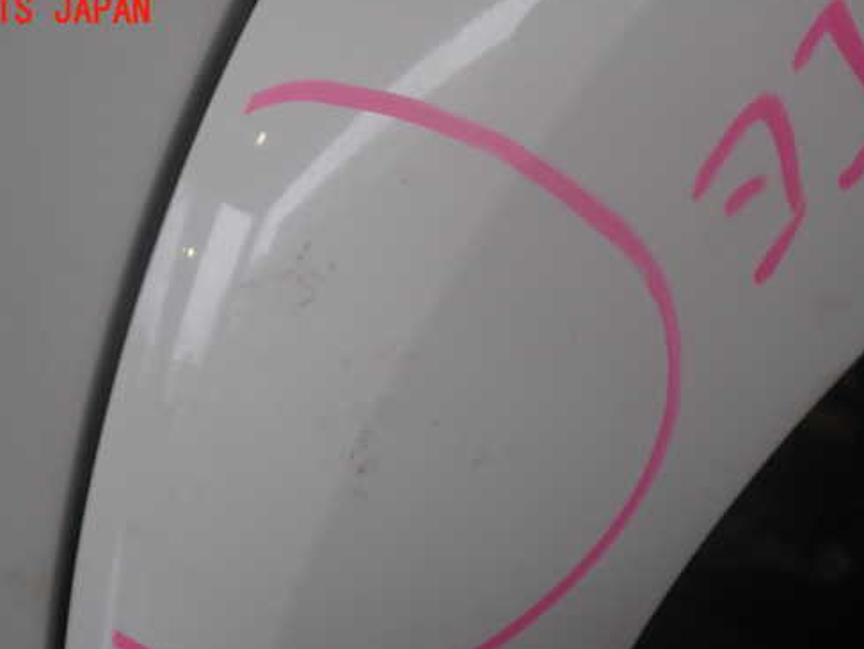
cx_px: 361
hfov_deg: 49.9
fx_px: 924
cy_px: 389
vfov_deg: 38.5
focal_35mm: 37
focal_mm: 5.4
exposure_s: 1/200
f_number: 2.3
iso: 100
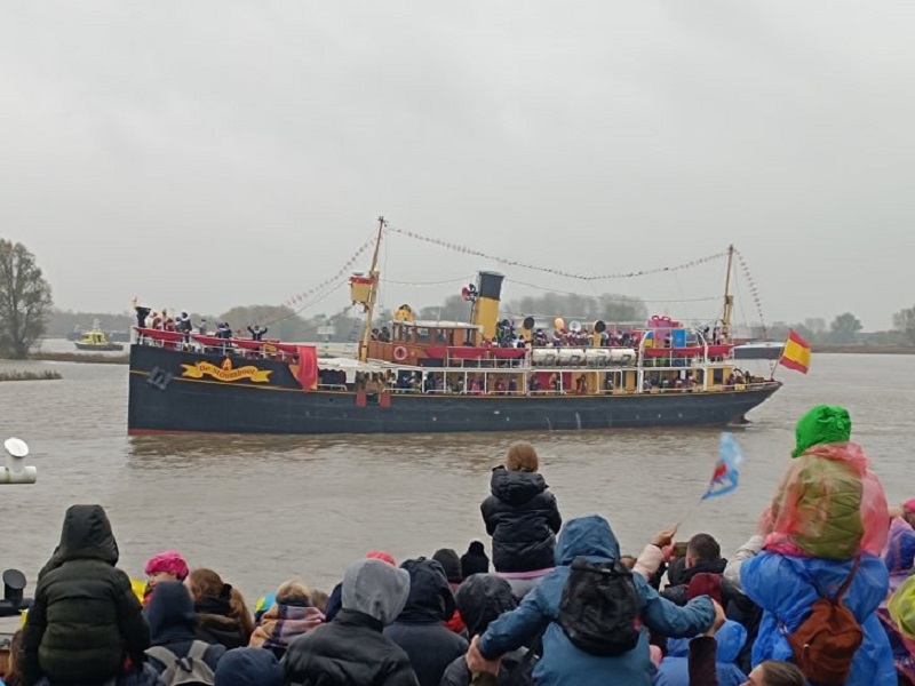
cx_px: 458
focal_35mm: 24
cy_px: 343
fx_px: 634
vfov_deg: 56.8
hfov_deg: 71.6
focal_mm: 6.14
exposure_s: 1/100
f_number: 1.65
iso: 78
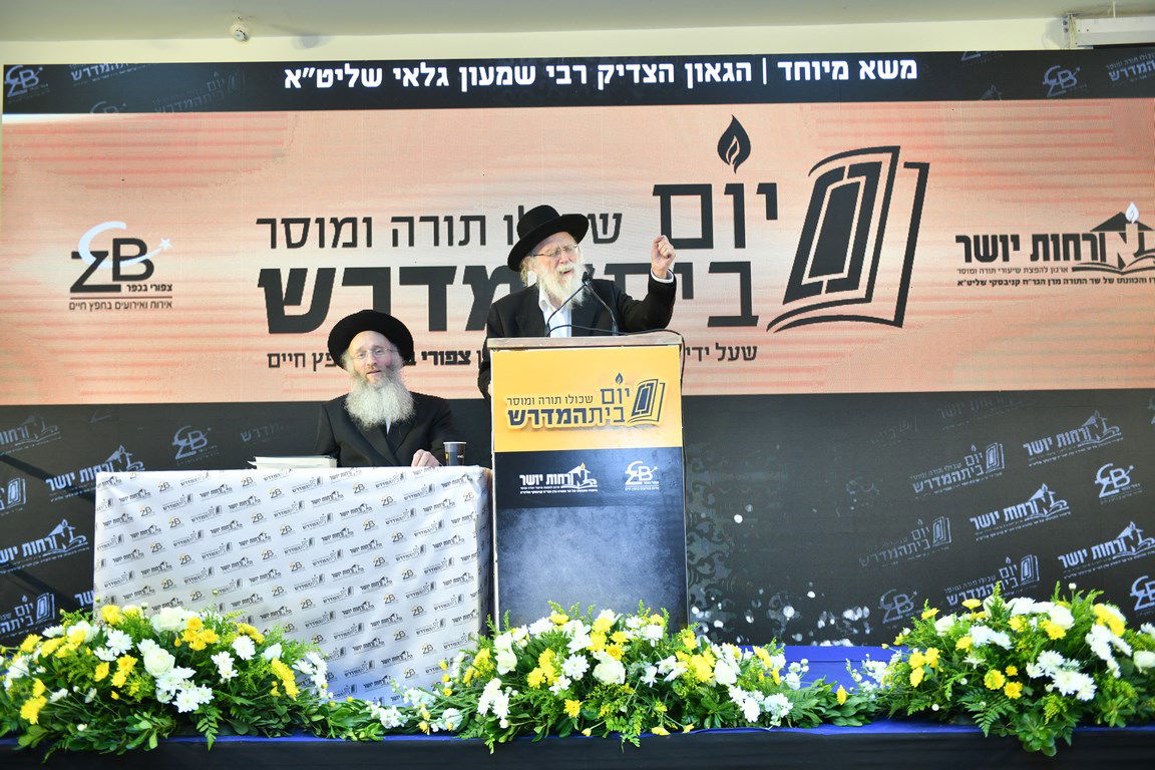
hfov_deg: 46.4
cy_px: 385
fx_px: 1347
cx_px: 578
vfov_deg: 31.9
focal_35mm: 42
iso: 640
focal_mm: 42
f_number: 20
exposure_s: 1/160
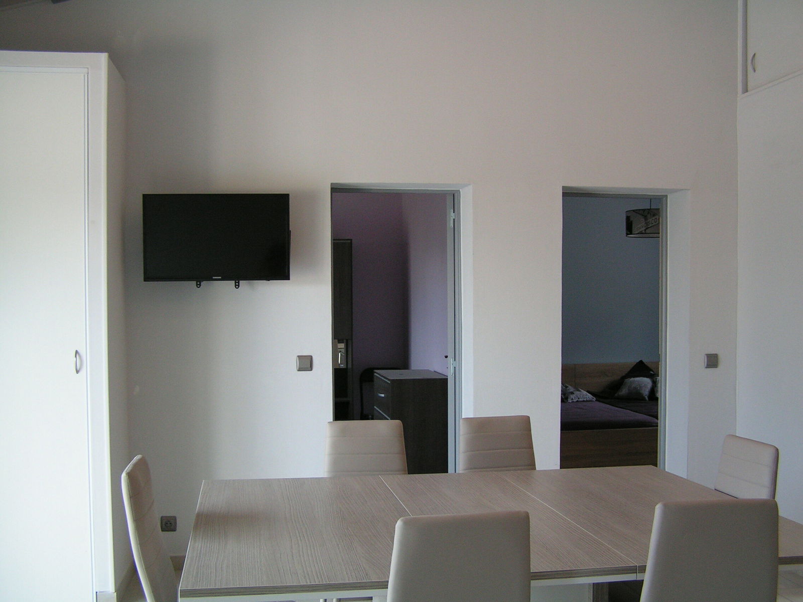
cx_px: 402
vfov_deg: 37.7
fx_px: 881
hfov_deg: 49.0
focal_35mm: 38
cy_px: 301
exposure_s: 1/40
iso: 80
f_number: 2.8
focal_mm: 6.3
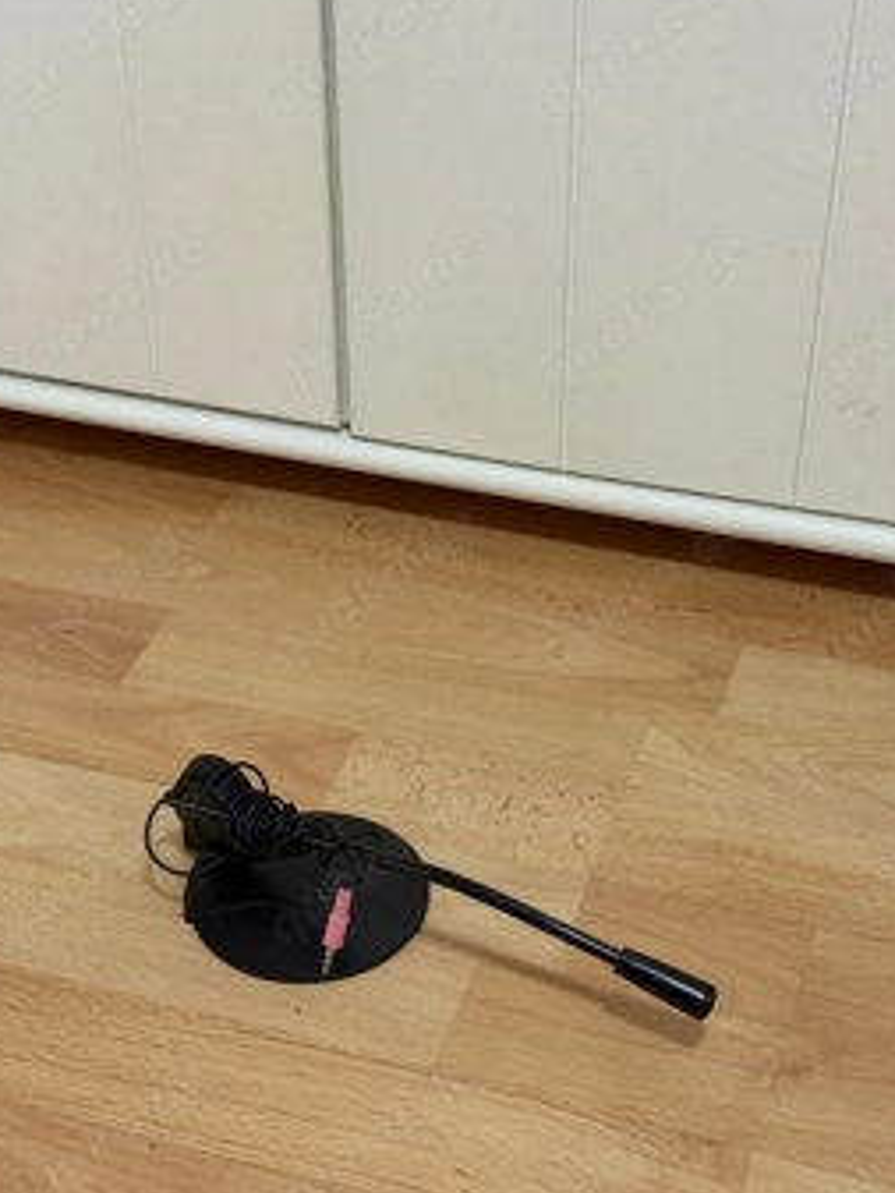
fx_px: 1964
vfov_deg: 33.8
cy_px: 627
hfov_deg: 25.7
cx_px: 449
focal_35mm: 57
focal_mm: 6.76
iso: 500
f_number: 1.78
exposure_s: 1/40
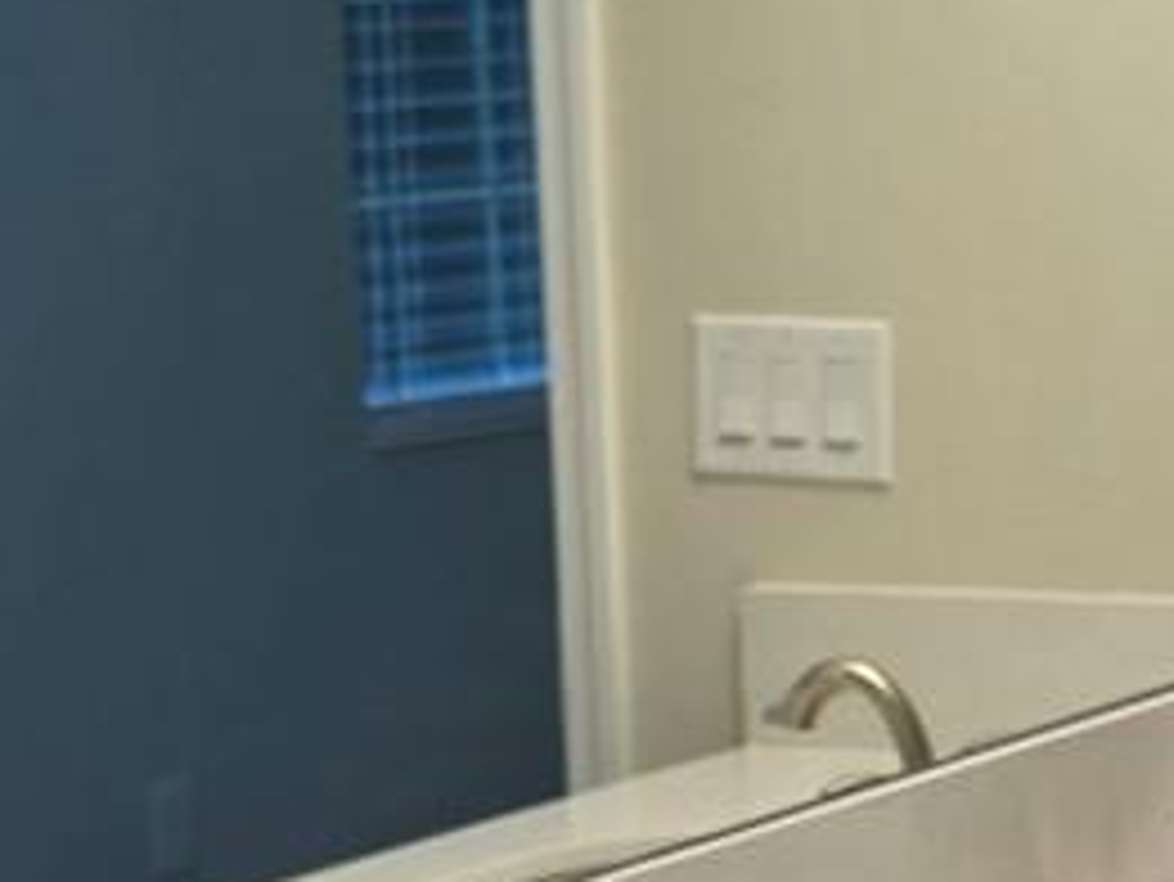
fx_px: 4784
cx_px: 1116
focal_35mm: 141
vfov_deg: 10.5
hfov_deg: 13.8
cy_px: 796
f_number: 1.7
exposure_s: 1/120
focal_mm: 6.3
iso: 50
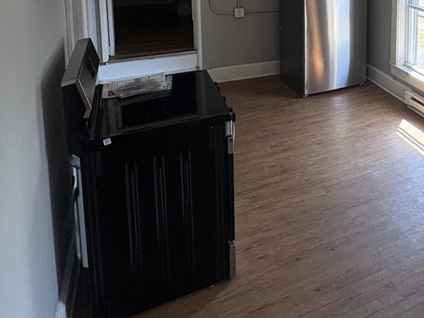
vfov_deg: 34.9
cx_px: 395
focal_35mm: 36
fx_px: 441
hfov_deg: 45.6
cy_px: -19
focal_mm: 2.22
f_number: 2.2
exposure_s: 1/99
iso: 200
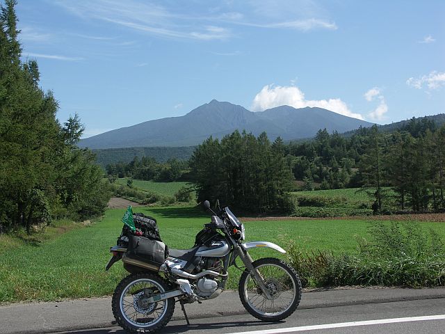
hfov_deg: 42.9
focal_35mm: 44
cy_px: 167
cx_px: 222
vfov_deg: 32.9
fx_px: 566
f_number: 6.3
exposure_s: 1/250
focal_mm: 11.4
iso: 50
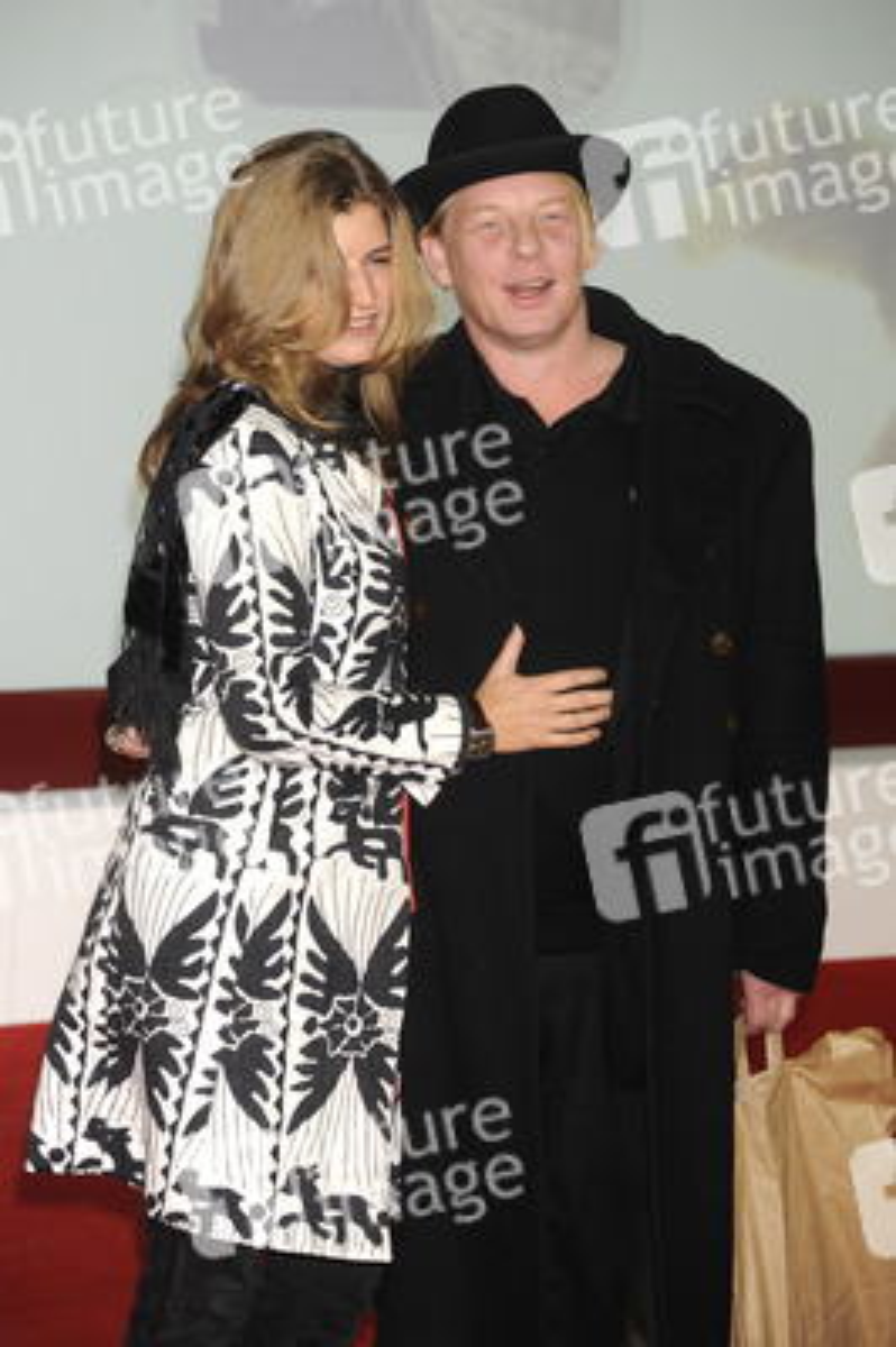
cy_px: 674
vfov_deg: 18.3
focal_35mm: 112
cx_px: 448
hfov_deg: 12.2
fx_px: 4188
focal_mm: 112
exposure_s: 1/80
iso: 800
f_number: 5.6
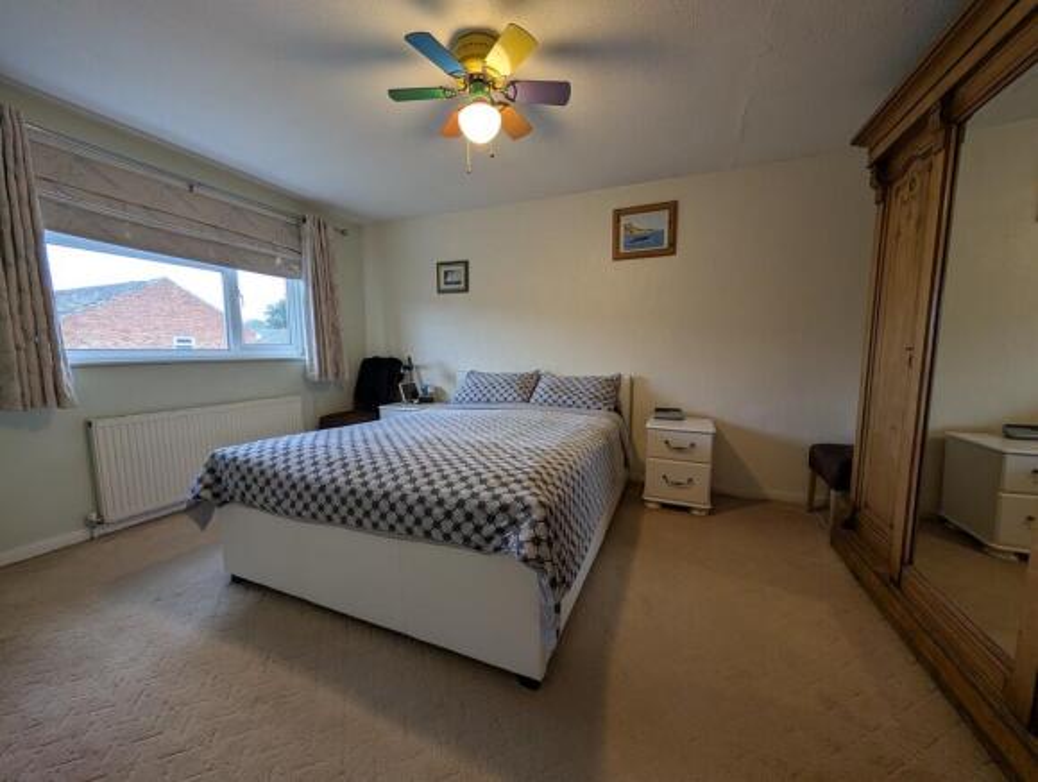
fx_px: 360
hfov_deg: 110.4
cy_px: 391
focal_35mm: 12
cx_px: 519
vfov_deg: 94.7
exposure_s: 1/39.8
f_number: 1.7
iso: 66
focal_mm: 2.02
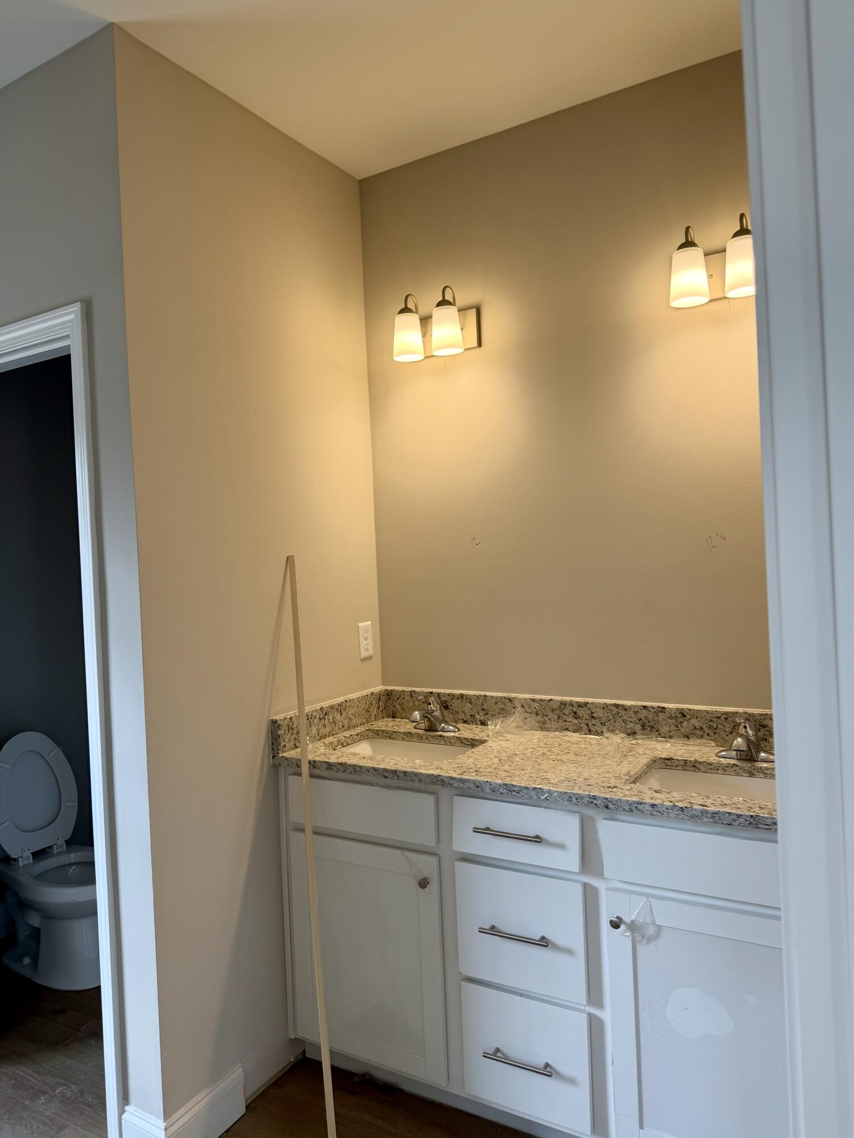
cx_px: 427
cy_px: 569
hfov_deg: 56.8
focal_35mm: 24
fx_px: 789
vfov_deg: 71.6
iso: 64
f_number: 1.78
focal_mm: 6.76
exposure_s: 1/166
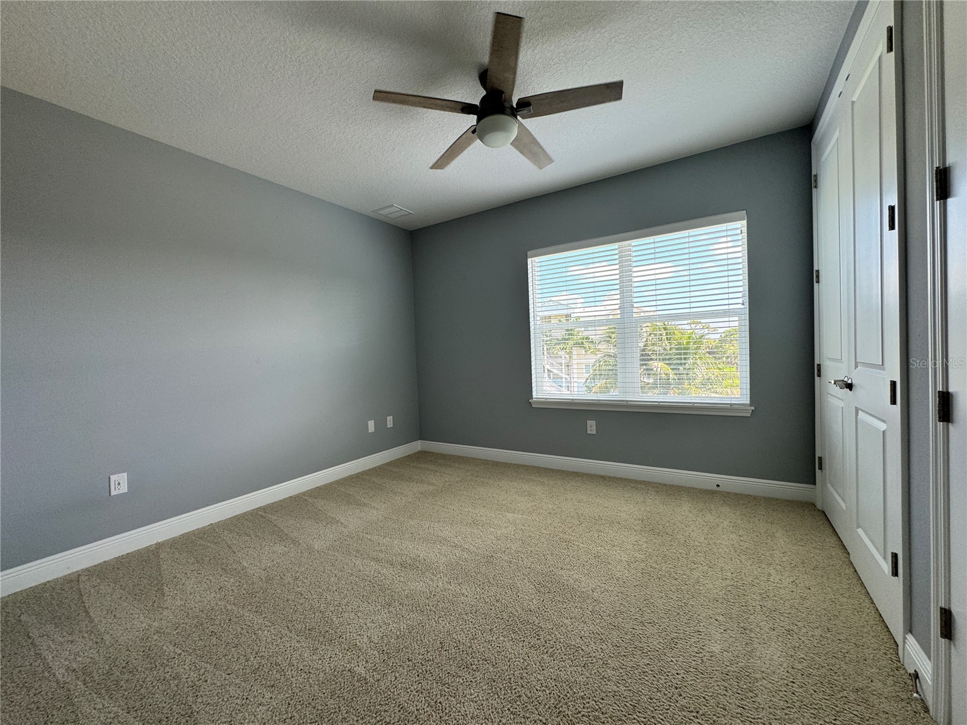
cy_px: 362
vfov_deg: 85.7
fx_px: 391
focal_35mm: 14
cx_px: 484
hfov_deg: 102.1
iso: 64
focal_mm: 2.22
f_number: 2.2
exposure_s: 1/99
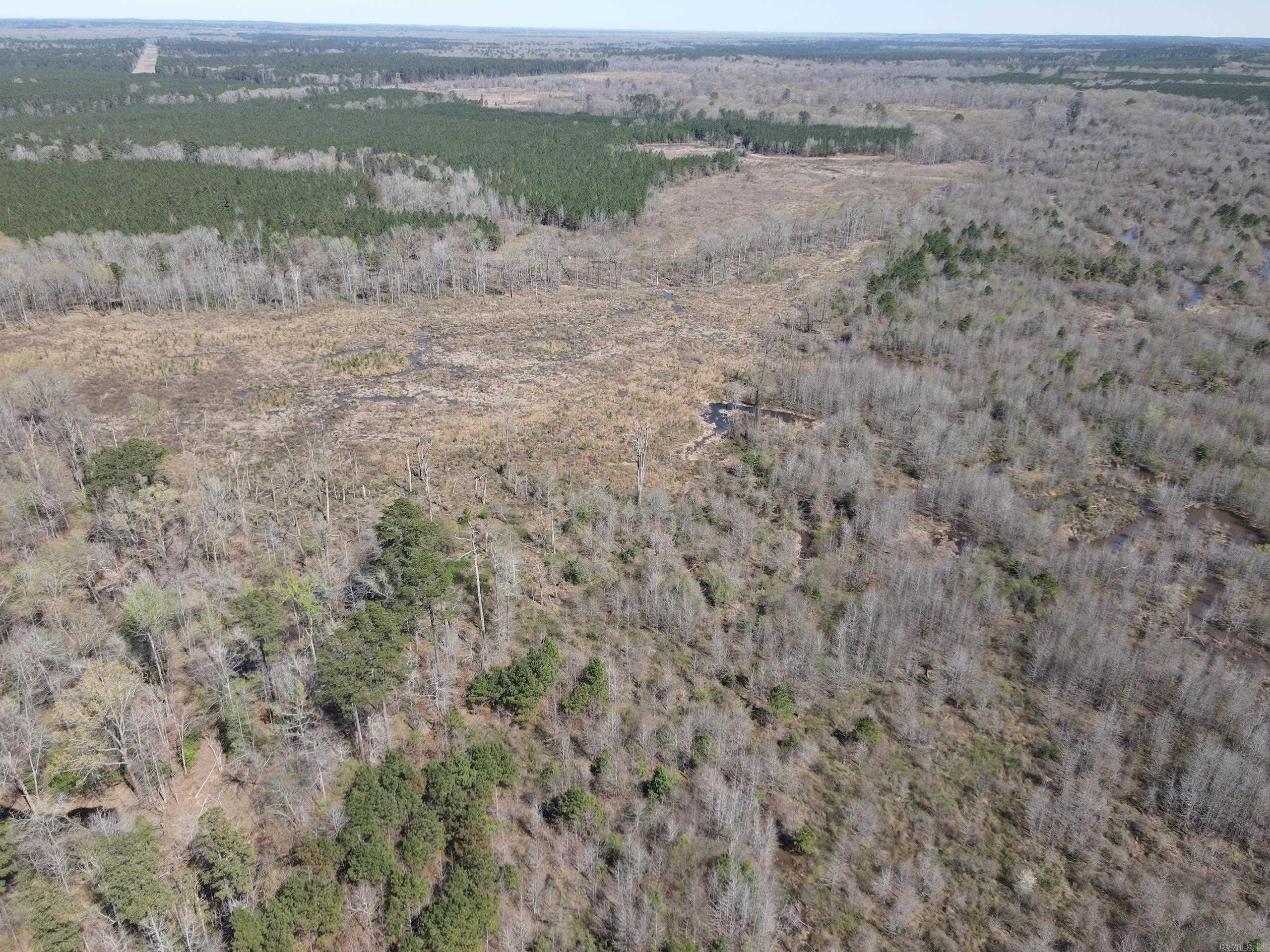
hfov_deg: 71.6
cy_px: 476
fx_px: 881
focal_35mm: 24
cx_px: 635
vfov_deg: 56.8
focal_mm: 4.5
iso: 110
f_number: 2.8
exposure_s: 1/25
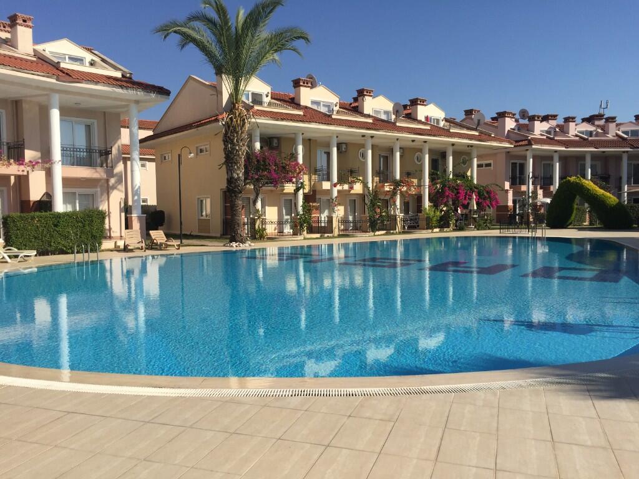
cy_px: 240
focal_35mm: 29
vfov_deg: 48.2
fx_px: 535
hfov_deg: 61.7
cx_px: 320
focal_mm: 4.15
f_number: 2.2
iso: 32
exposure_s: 1/2825
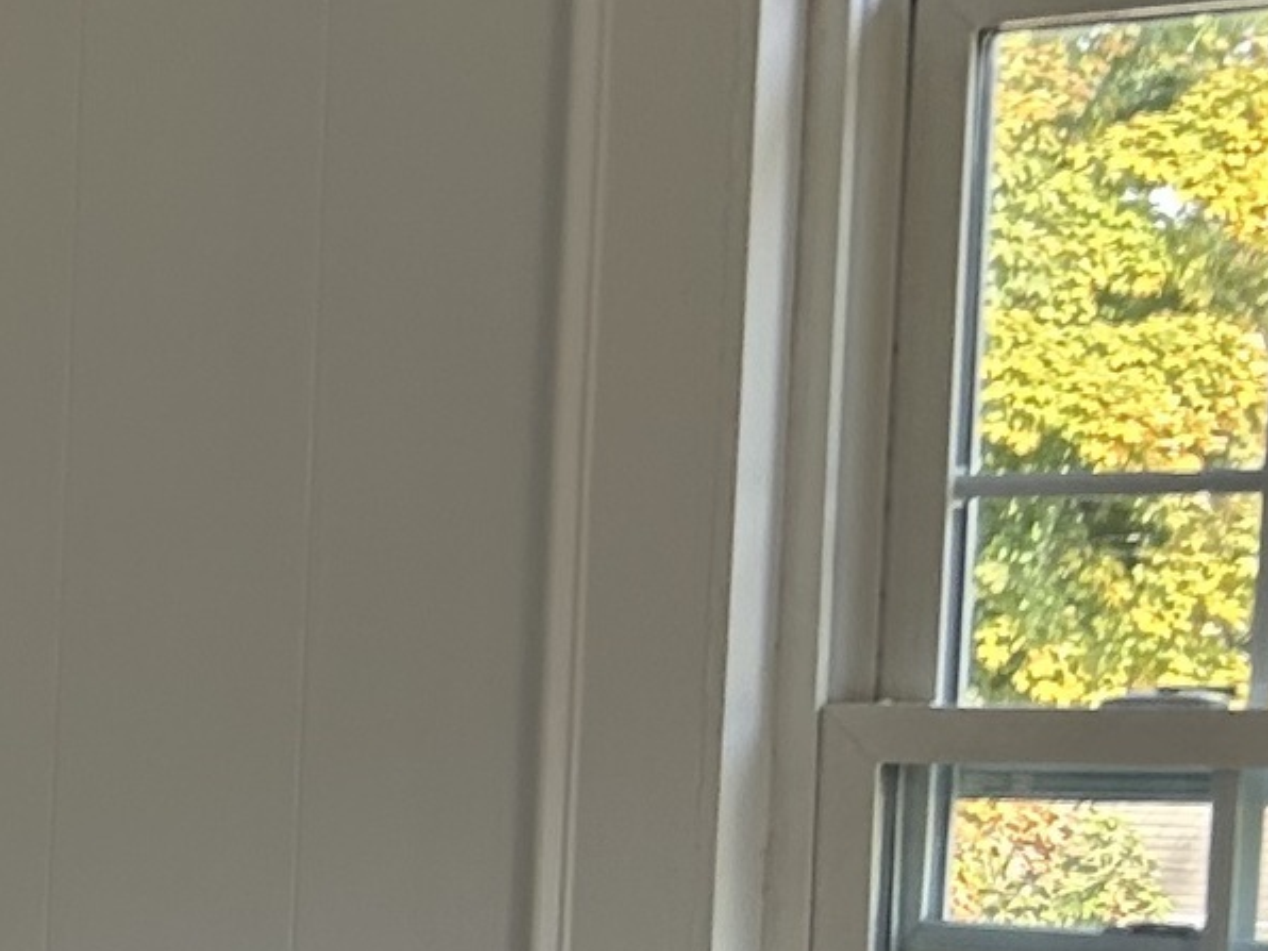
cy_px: 1183
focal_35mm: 134
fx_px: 4908
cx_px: -1640
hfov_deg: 12.2
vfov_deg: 10.8
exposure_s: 1/121
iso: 40
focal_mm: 5.7
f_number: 1.5
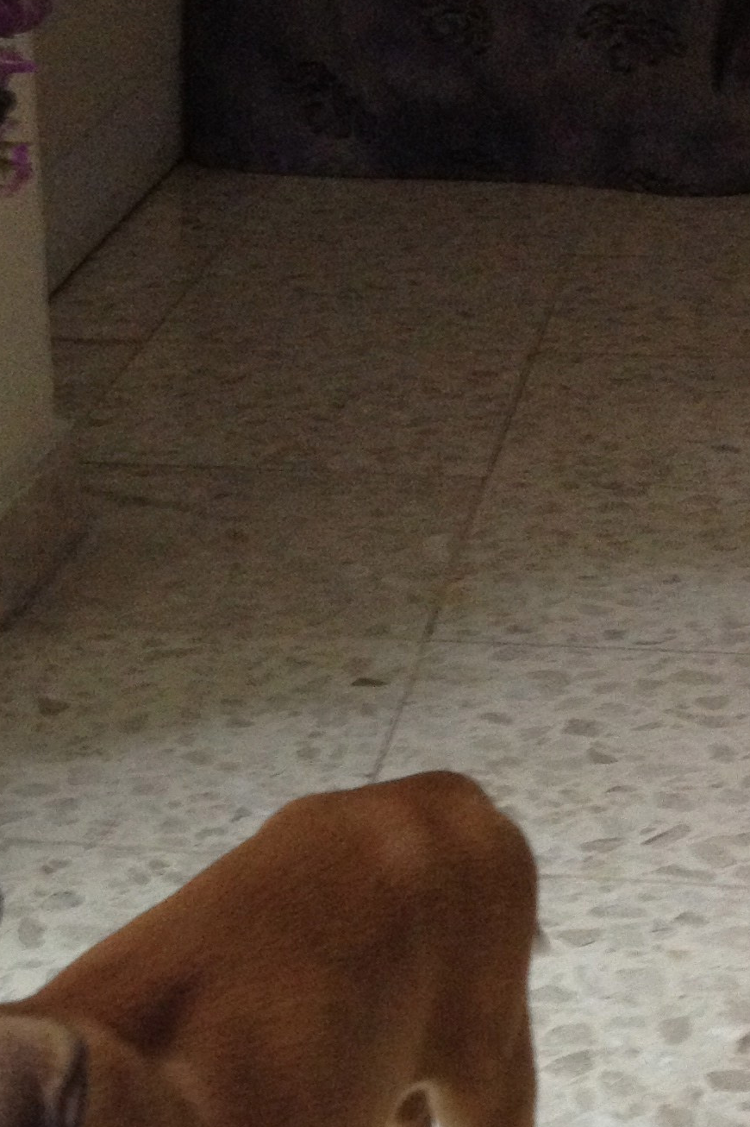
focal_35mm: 91
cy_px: 1275
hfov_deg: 14.8
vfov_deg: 21.1
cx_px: 66
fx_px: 2845
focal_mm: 4.28
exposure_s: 1/20
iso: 250
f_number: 2.4
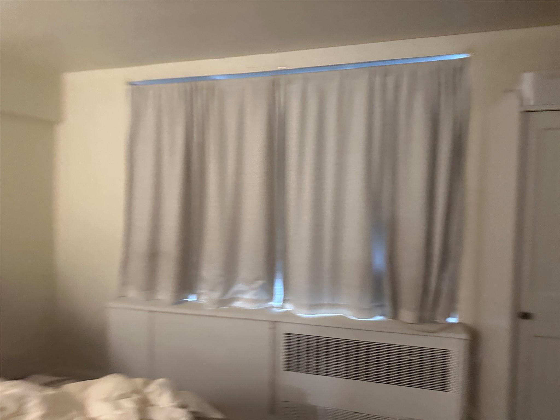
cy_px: 210
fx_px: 388
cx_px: 280
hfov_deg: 71.6
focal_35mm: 24
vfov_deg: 56.8
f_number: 1.78
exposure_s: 1/60
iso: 800
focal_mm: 6.86
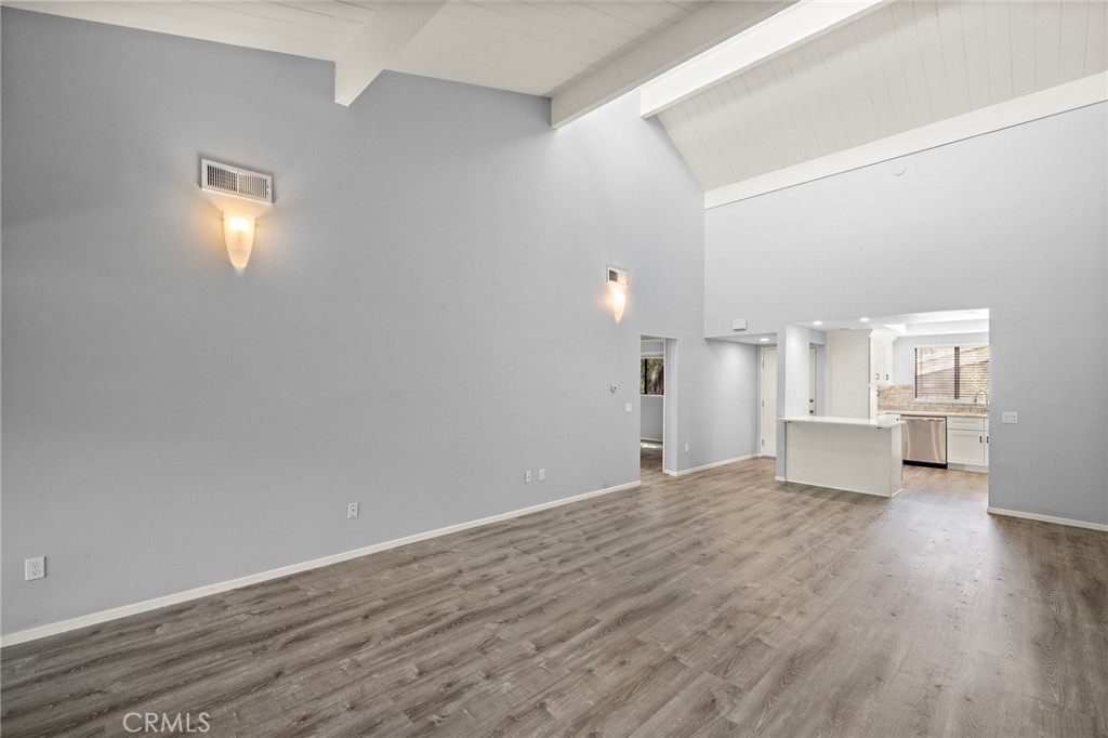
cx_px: 554
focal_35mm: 15
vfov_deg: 77.3
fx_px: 461
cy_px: 369
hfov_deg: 100.4
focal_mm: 15
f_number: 13
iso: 10000
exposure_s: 1/30
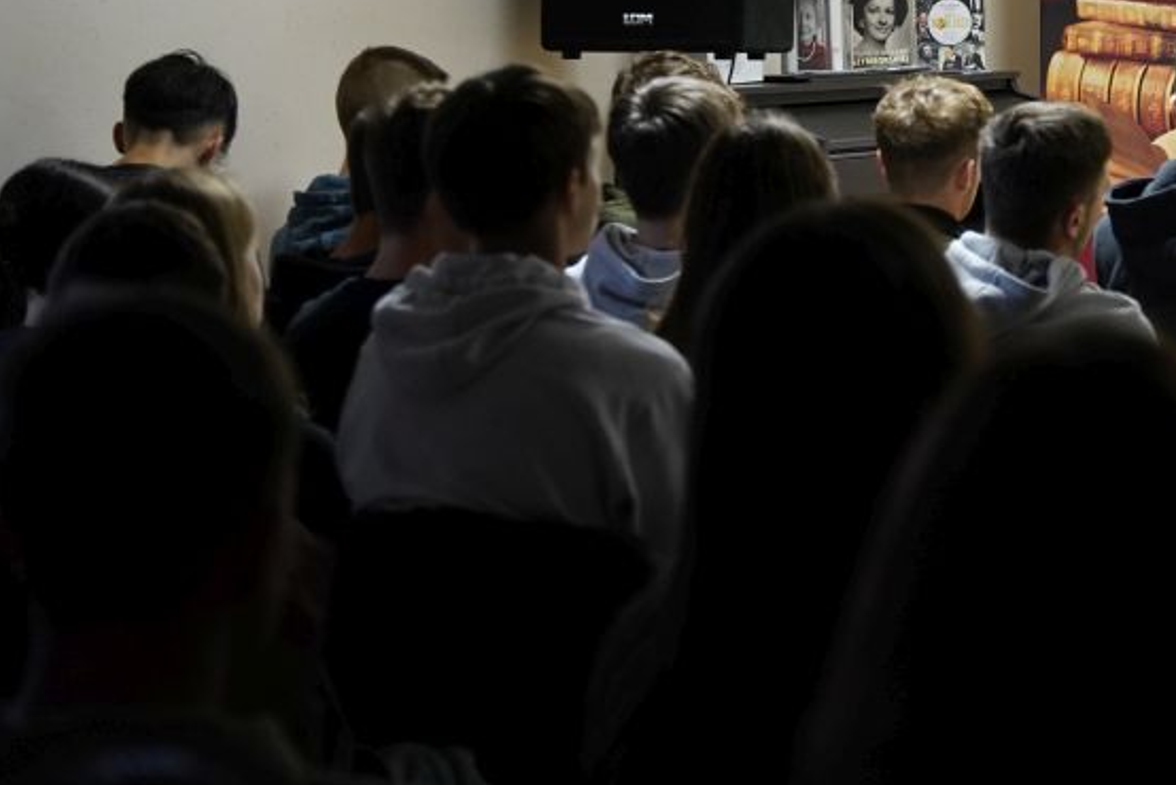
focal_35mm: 135
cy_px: -146
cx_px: 1403
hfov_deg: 14.7
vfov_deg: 10.0
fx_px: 4410
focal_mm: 48.7
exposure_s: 1/160
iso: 1600
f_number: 3.2
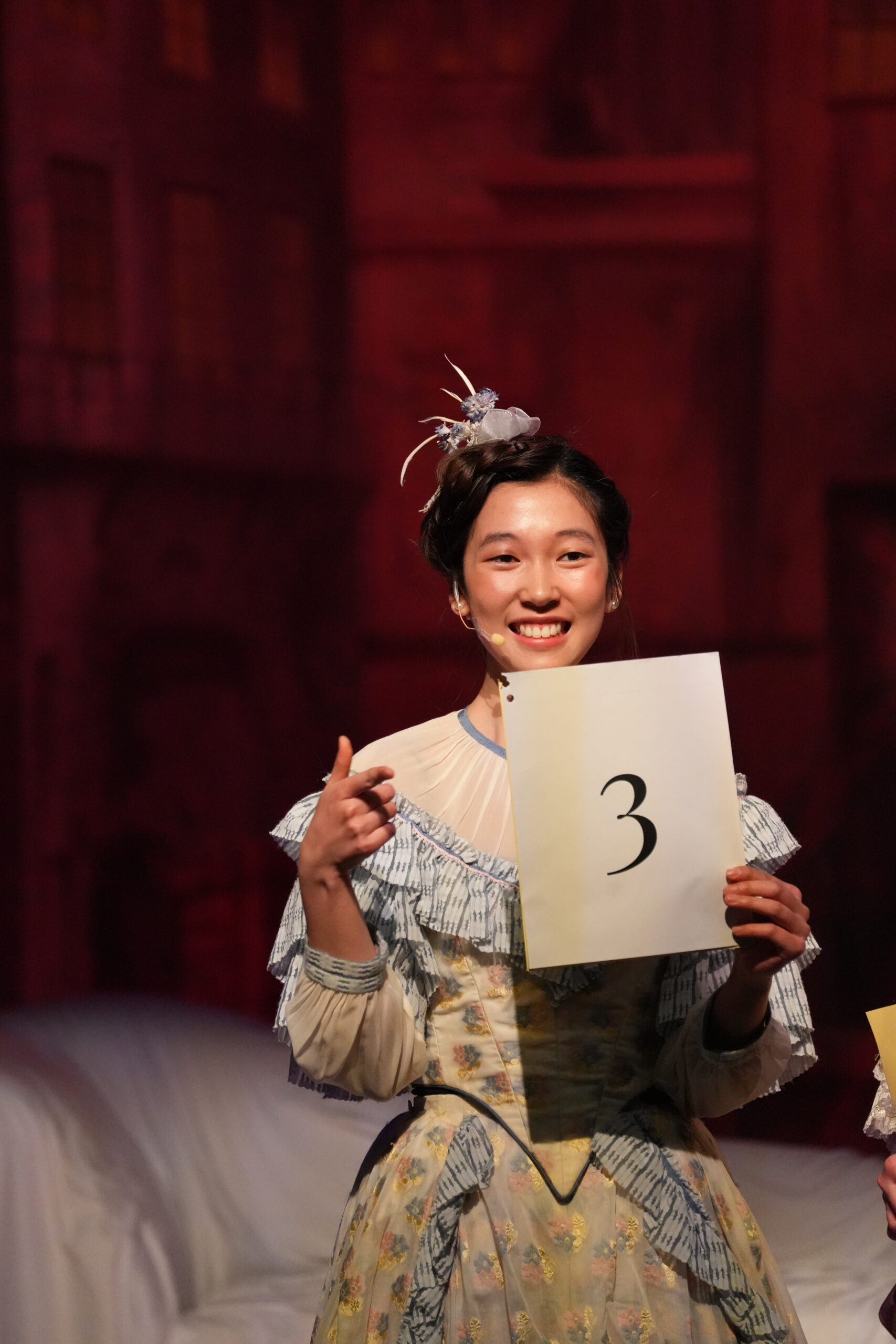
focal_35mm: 300
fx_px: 11198
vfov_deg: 6.9
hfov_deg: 4.6
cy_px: 672
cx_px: 448
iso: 8000
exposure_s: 1/320
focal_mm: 300
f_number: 6.3
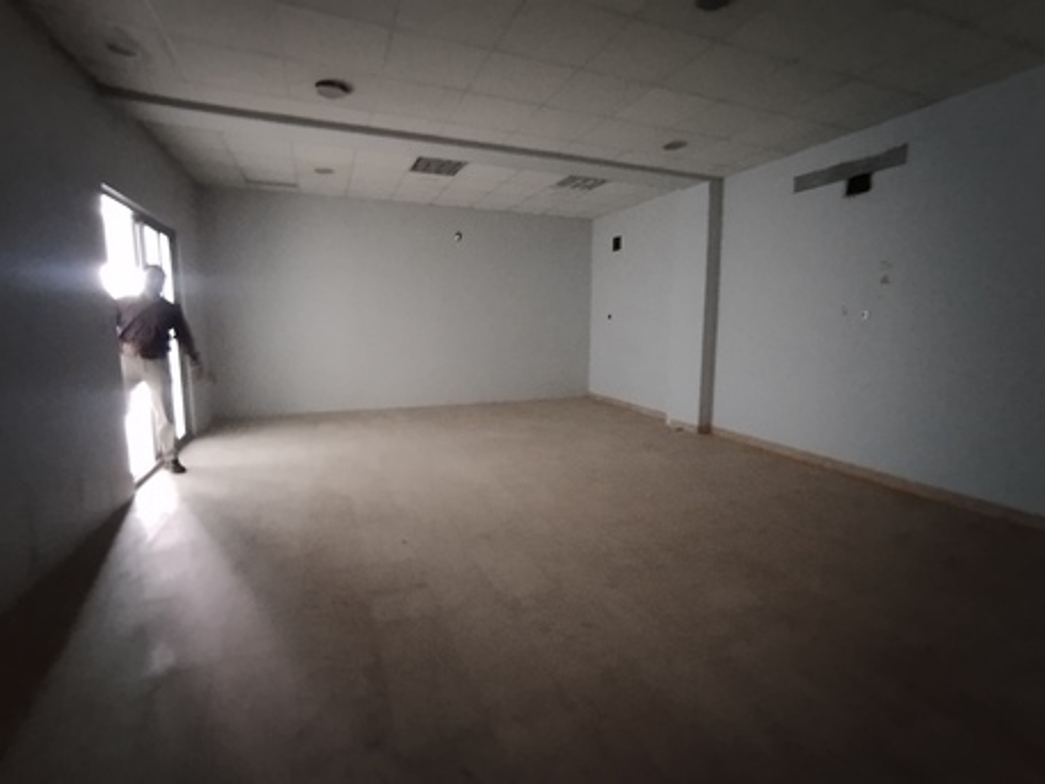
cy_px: 392
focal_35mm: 15
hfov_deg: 98.2
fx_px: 453
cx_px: 522
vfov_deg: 81.8
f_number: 2.2
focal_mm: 1.65
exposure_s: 1/10
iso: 1250
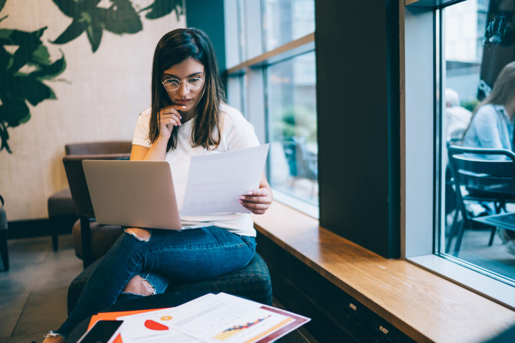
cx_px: 258
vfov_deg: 37.9
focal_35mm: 35
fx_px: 501
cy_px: 172
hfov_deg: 54.4
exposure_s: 1/125
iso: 320
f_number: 1.4
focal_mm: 35
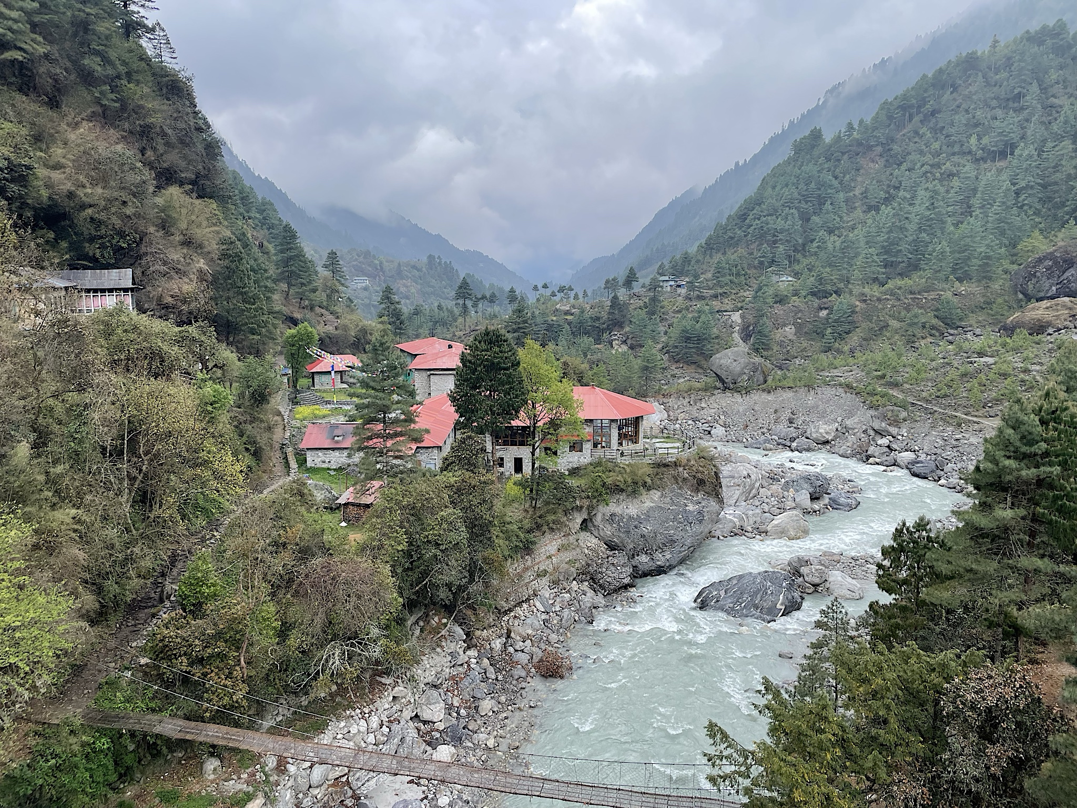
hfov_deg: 67.3
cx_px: 538
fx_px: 809
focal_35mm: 26
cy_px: 404
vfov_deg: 53.1
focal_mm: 4.2
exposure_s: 1/917
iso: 32
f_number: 1.6
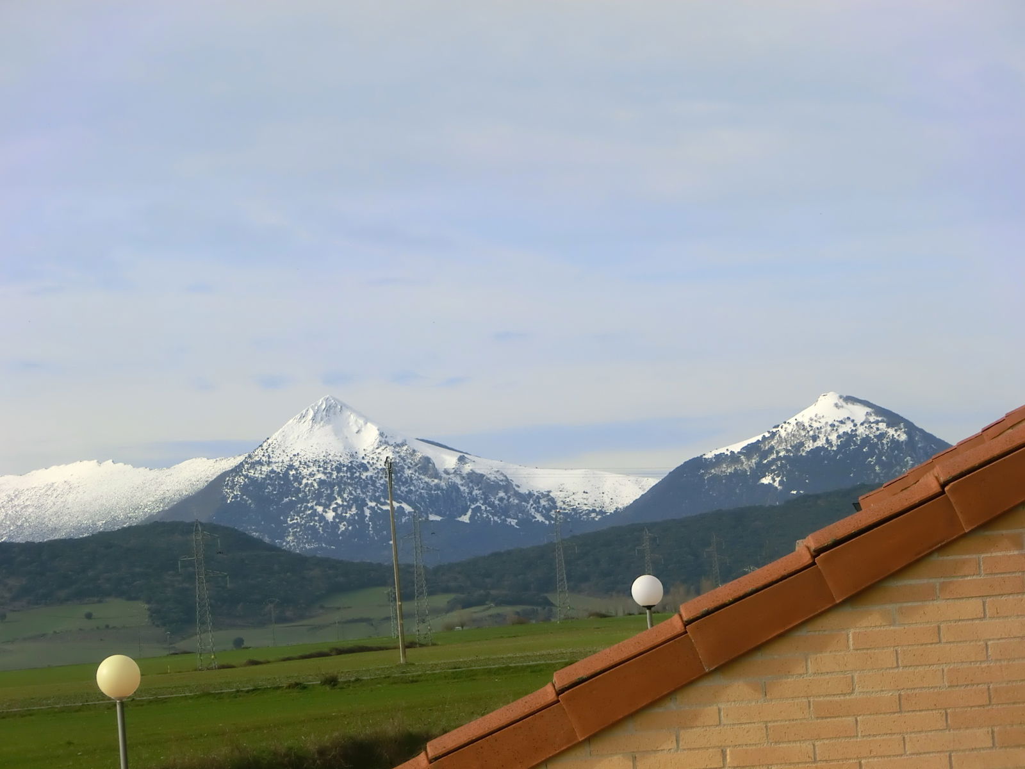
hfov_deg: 11.9
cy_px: 384
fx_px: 4915
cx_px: 512
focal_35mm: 166
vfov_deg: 8.9
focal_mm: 29.44
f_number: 5.9
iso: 80
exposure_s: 1/640
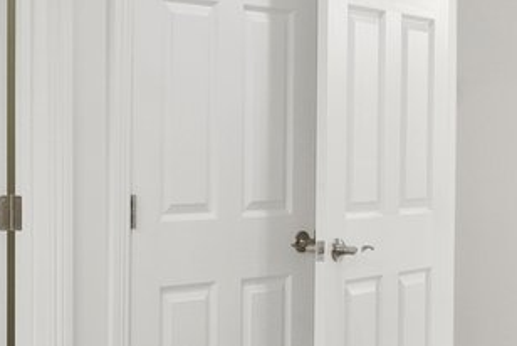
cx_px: 222
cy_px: 176
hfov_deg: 21.9
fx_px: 1337
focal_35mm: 93
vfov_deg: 14.7
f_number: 8
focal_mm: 14
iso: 640
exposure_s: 1/20
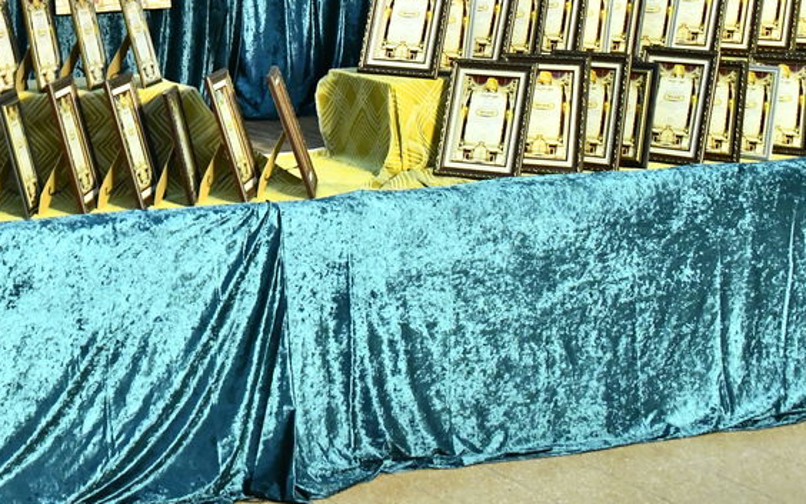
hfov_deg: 23.2
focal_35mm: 86
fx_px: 1890
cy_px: -121
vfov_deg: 14.6
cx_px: 23
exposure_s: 1/250
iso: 3200
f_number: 5.6
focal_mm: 34
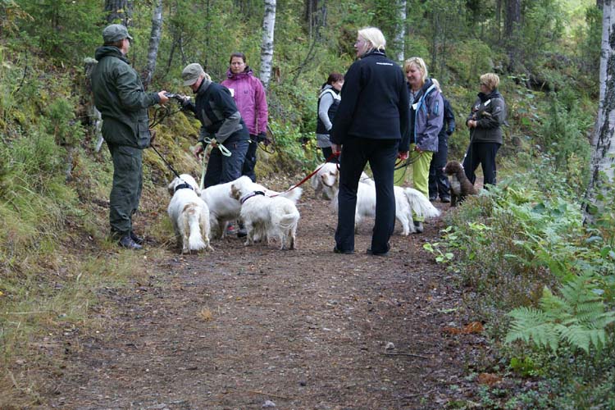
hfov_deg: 19.5
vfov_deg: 13.0
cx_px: 308
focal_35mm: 105
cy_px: 205
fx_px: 1794
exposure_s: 1/125
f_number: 5.6
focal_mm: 70
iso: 400
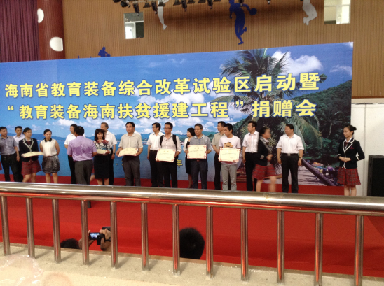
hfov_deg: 55.4
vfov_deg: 42.8
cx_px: 192
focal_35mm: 33
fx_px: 365
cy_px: 143
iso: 100
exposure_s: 1/24
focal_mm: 3.3
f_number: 2.4
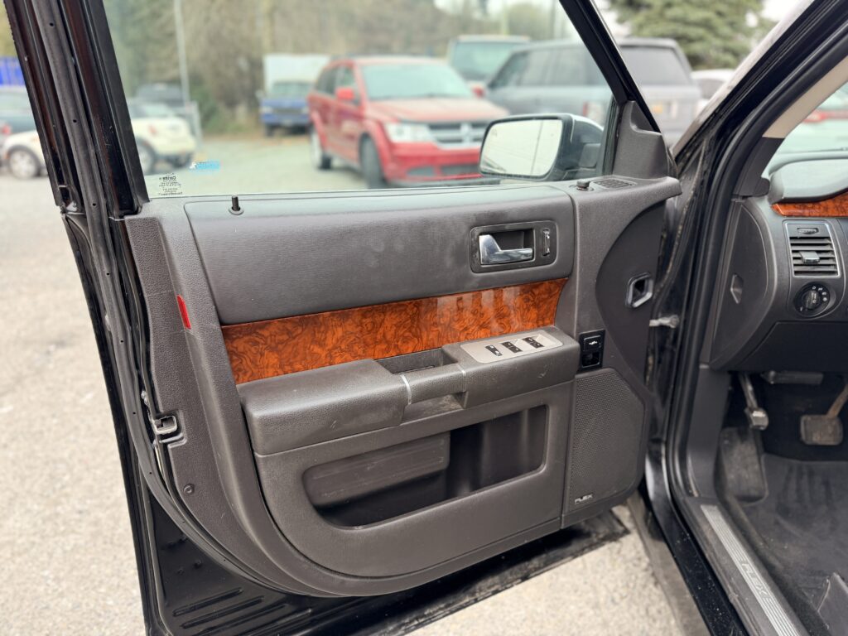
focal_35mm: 24
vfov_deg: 56.8
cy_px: 318
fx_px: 588
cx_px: 424
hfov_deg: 71.6
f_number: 1.78
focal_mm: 6.76
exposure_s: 1/141
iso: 80
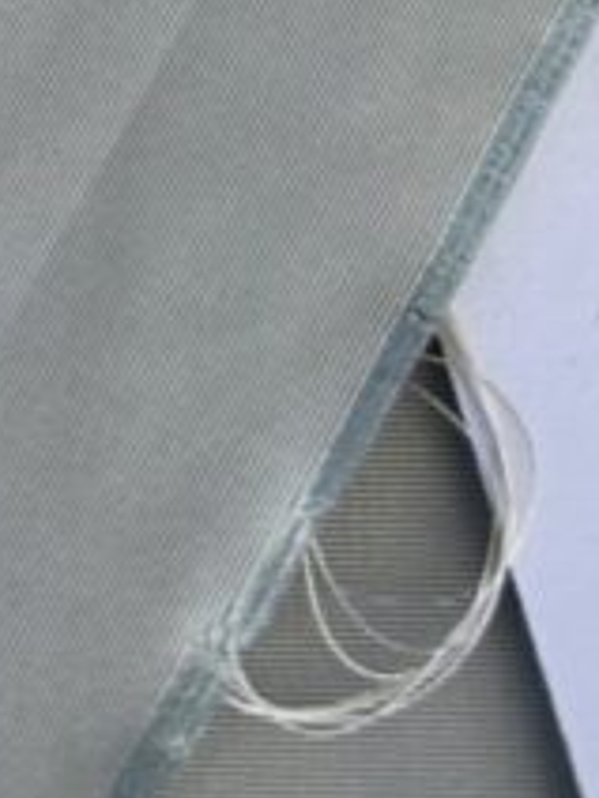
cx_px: -57
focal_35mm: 131
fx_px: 3022
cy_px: -894
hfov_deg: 11.2
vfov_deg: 12.8
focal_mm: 5.7
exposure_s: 1/1209
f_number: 1.5
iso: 50
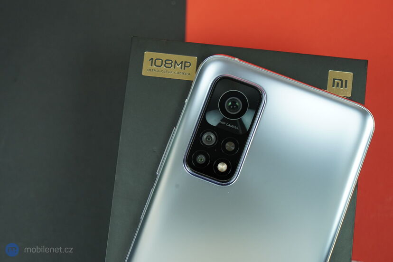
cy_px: 131
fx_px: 764
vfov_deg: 19.5
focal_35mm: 70
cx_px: 196
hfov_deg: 28.8
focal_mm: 70
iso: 2000
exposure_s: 1/160
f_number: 8
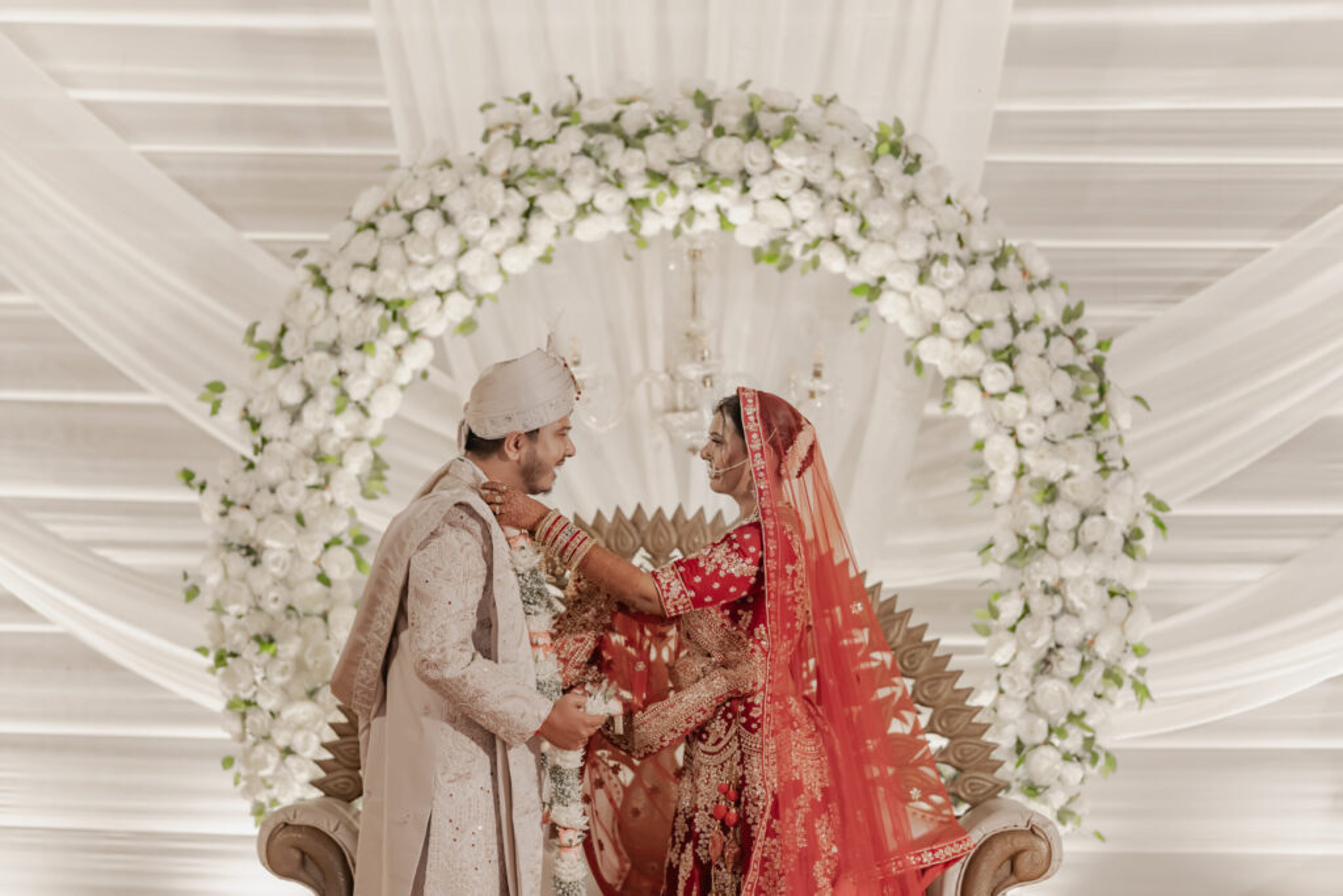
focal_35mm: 85
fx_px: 3171
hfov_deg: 23.9
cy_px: 448
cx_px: 672
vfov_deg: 16.1
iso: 800
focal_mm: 85
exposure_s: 1/800
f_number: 1.6
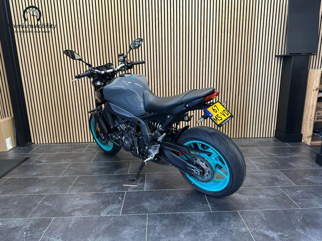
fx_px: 223
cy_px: 120
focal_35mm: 24
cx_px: 161
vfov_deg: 56.8
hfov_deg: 71.6
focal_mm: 6.86
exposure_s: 1/50
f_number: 1.78
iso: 160
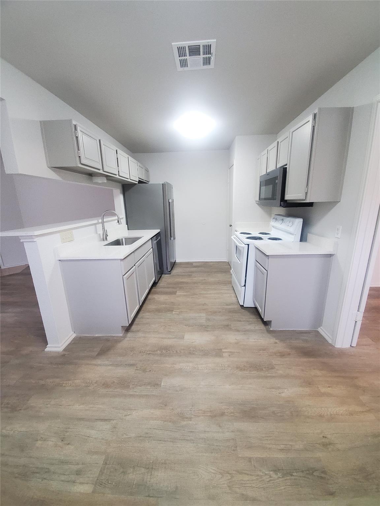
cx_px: 190
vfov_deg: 106.2
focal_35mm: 13
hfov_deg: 89.9
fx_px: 190
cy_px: 253
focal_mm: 1.8
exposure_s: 1/60
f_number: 2.2
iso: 640
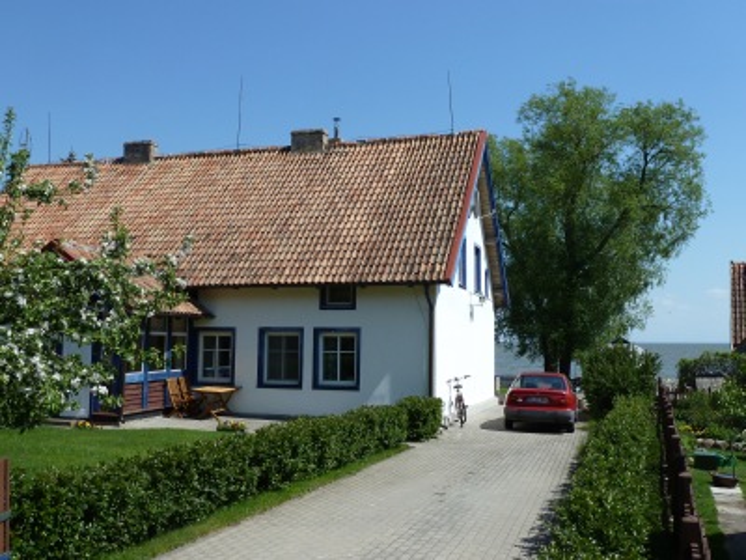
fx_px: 754
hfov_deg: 52.6
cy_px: 280
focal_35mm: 35
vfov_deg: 40.7
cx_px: 373
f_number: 5
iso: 80
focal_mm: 5.7
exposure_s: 1/500
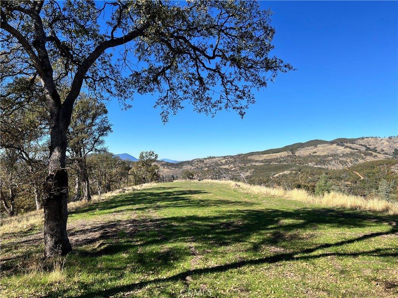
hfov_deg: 67.3
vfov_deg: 53.1
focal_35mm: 26
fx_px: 299
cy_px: 149
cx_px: 199
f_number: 1.5
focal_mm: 5.7
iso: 50
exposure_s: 1/3704
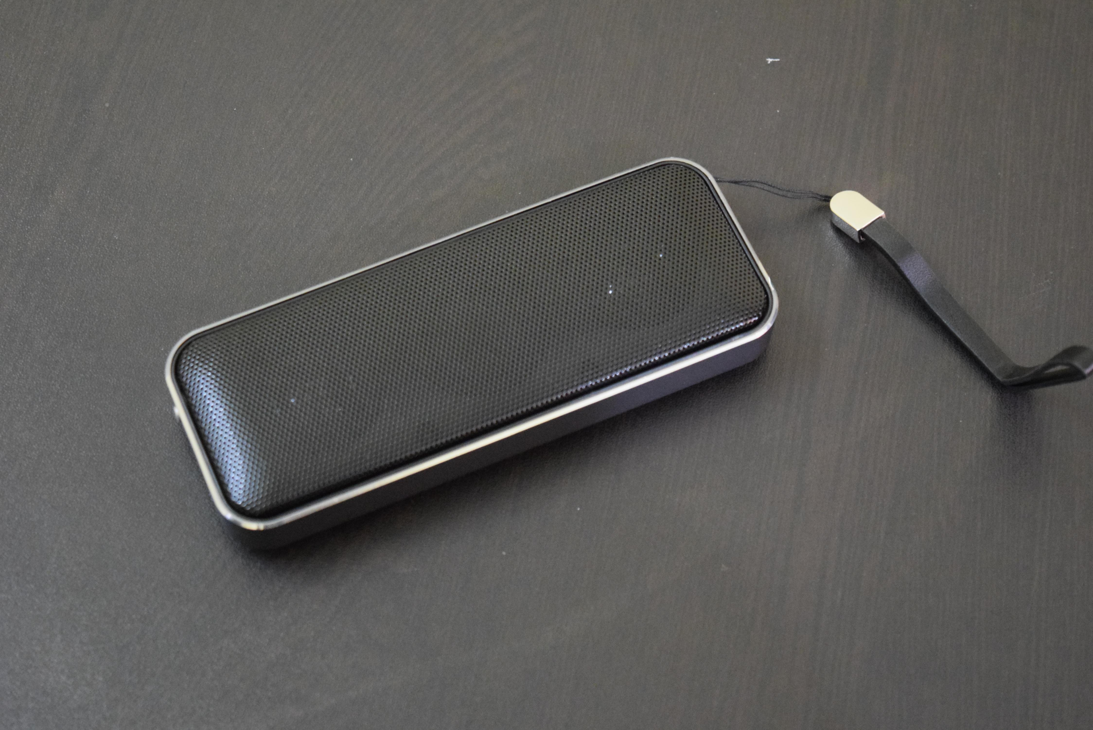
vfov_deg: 18.9
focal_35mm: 72
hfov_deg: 28.1
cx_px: 546
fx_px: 2186
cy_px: 365
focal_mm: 48
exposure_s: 1/60
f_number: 5.3
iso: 6400
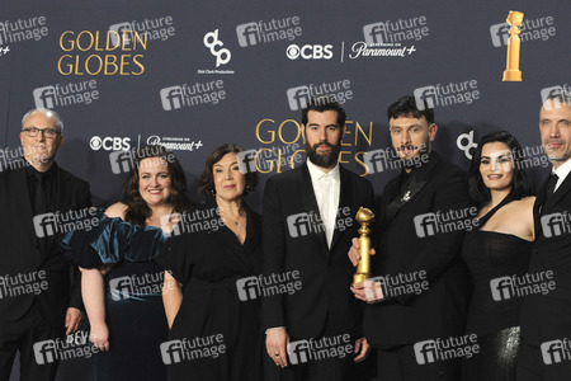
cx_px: 286
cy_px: 190
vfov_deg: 17.1
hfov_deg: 25.4
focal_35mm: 80
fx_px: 1269
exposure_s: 1/125
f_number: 5
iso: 2500
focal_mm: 80
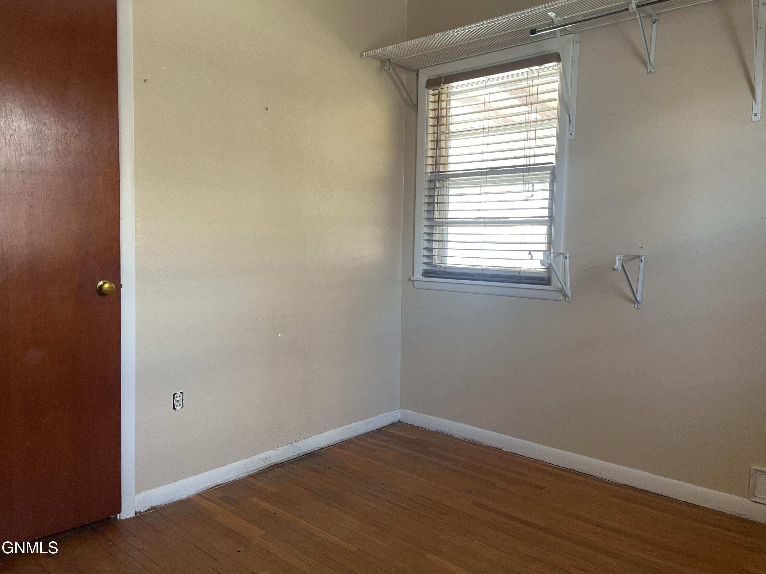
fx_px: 575
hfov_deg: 67.3
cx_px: 383
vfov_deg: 53.1
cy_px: 287
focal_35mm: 26
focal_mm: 4.2
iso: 100
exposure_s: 1/60
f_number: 1.6
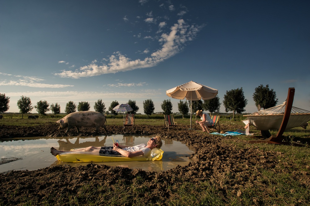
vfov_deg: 67.4
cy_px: 103
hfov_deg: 90.0
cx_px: 155
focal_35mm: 18
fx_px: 155
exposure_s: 1/250
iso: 200
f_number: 11
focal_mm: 12
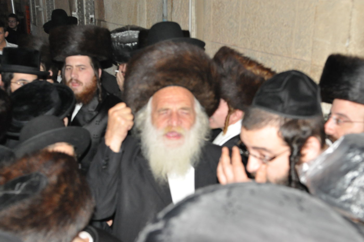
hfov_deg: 42.4
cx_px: 182
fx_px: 469
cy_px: 121
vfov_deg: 28.9
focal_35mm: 46
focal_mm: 31
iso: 2000
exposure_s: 1/60
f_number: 5
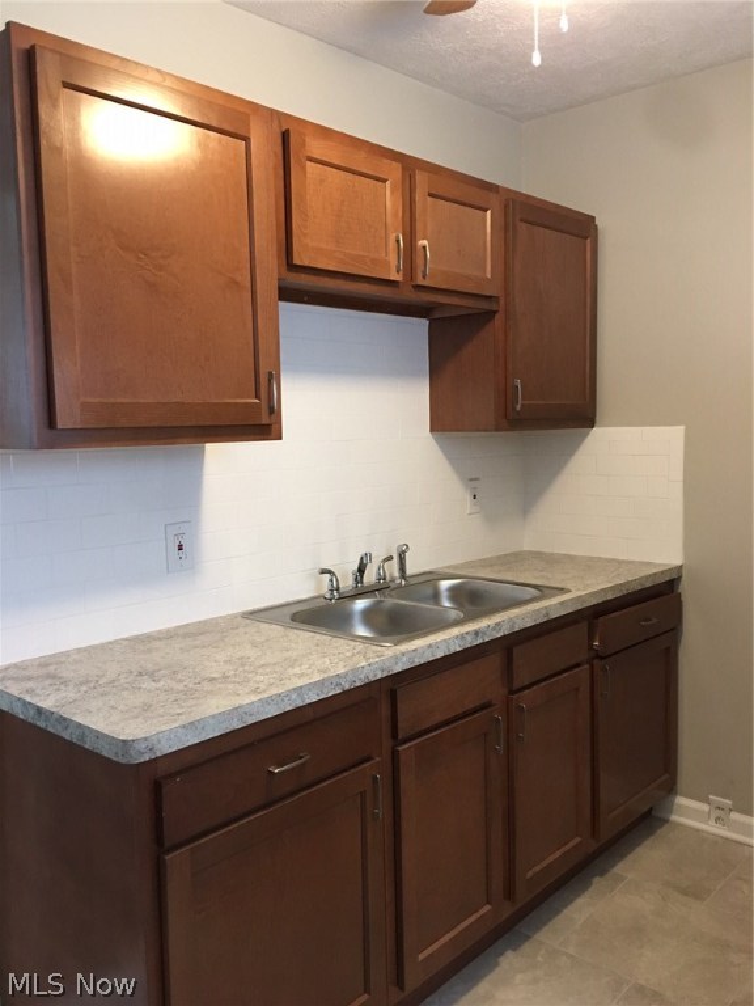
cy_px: 503
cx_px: 377
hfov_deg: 48.2
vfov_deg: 61.7
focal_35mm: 29
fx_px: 842
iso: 100
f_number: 2.2
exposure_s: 1/10
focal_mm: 4.15
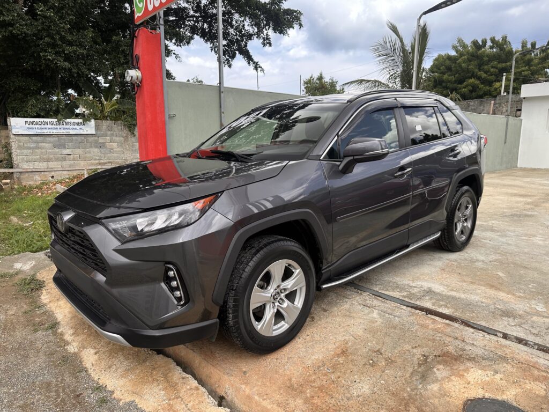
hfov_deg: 71.6
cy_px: 206
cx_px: 274
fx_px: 381
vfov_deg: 56.8
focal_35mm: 24
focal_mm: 6.86
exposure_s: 1/1639
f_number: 1.78
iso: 80
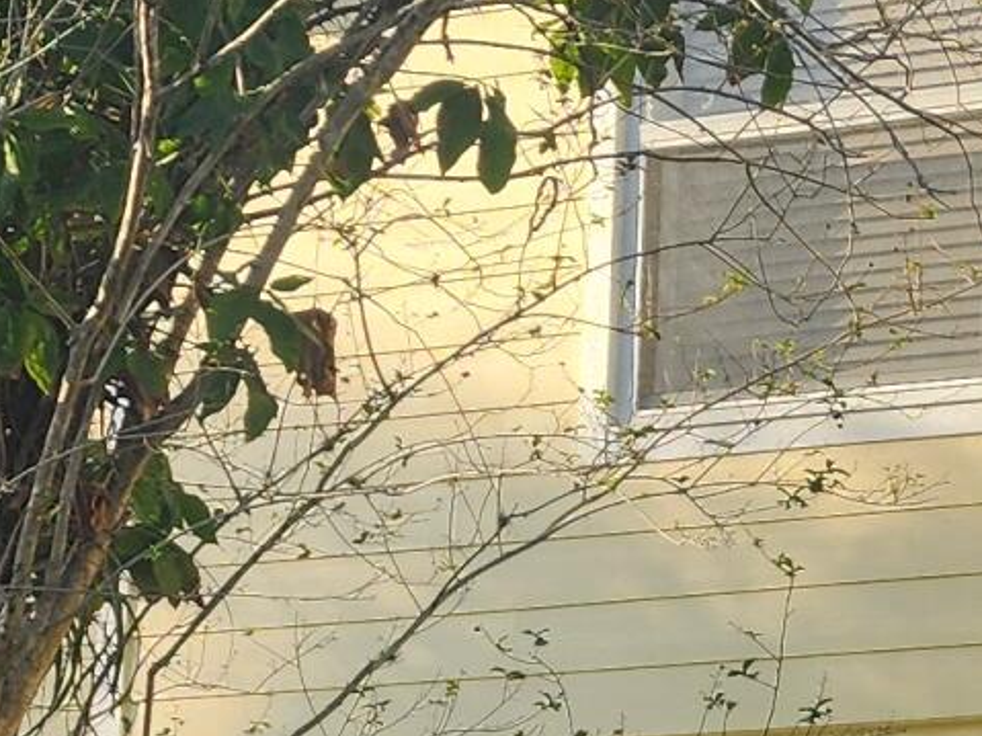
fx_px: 4084
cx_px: 2308
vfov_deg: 10.1
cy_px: 982
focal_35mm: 144
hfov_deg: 11.5
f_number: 1.8
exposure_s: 1/391
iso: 12
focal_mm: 6.4
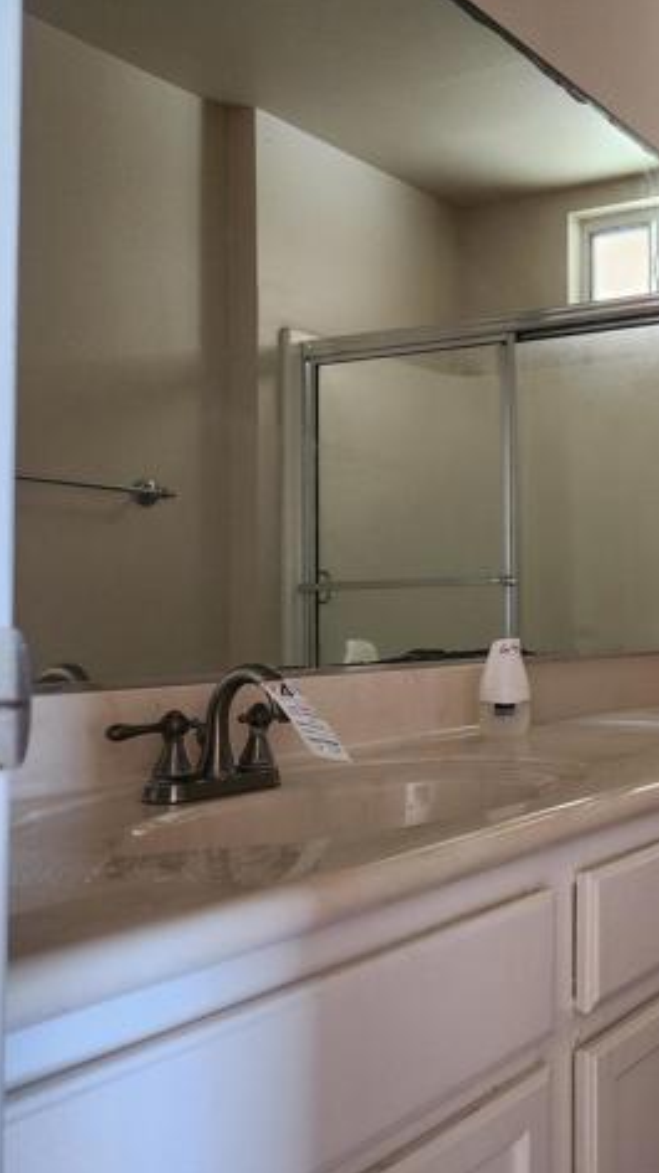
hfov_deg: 29.9
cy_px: 584
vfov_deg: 58.0
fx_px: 1058
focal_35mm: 34
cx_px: 778
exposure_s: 1/120
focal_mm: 5.4
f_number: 1.8
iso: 500
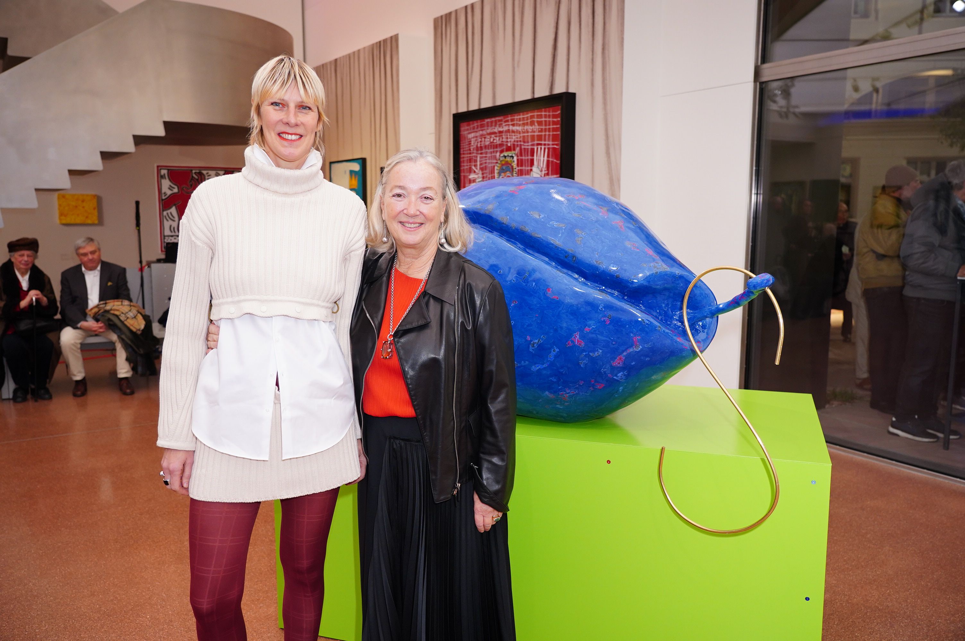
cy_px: 320
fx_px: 777
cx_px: 482
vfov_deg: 44.9
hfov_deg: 63.7
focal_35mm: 29
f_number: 4
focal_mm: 29
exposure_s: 1/100
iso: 1600
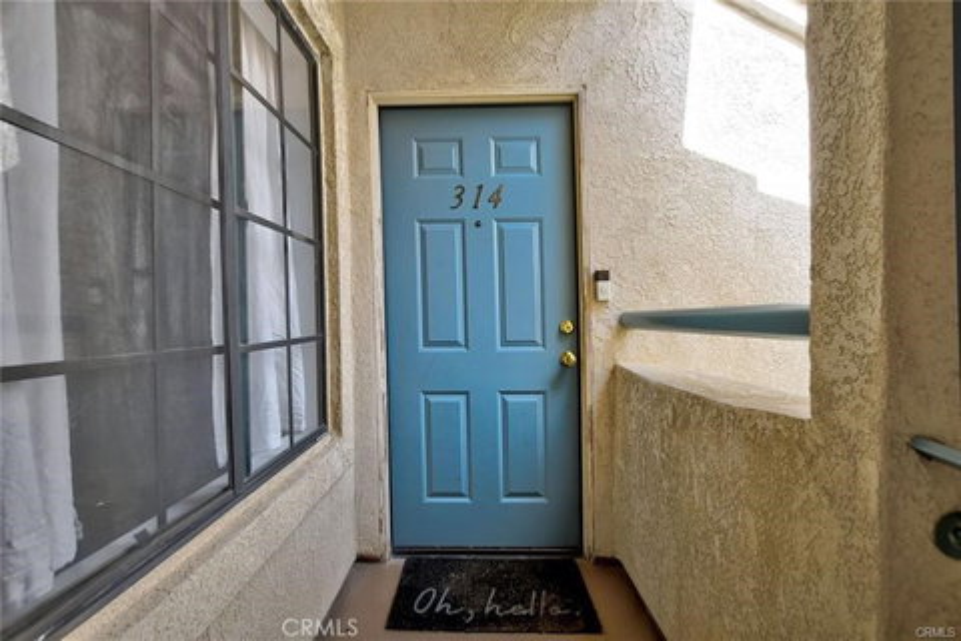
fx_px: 427
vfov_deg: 73.7
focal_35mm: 16
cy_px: 320
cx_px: 480
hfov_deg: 96.7
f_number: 9
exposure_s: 1/320
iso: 1250
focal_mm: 11
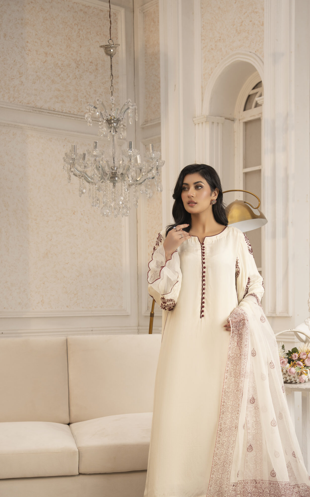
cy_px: 318
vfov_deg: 36.3
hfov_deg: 23.2
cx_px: 204
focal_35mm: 56
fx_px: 751
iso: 160
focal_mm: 42.4
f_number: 5
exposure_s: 1/200
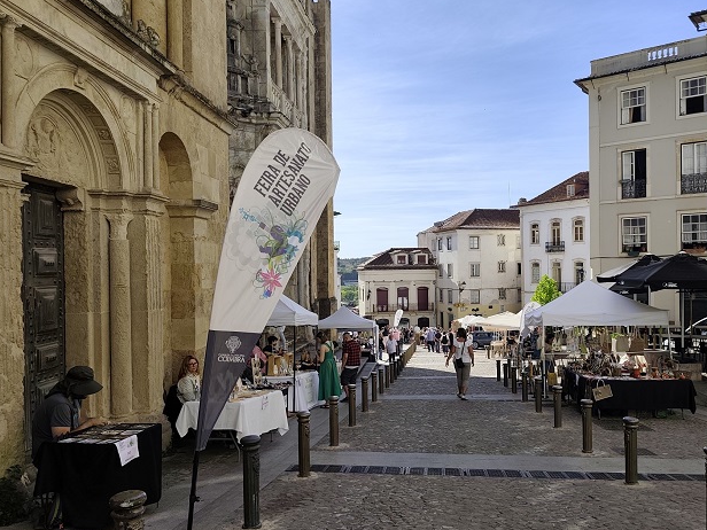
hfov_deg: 63.2
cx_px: 398
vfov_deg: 49.7
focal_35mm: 28
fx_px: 572
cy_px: 273
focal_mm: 6.19
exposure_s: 1/1320
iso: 50
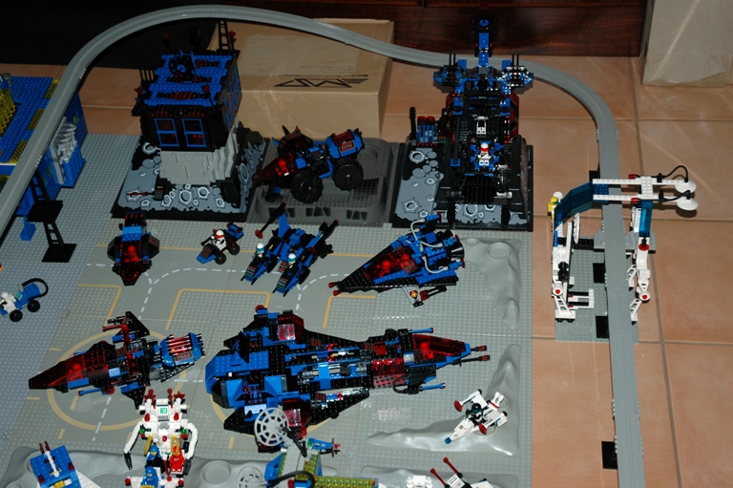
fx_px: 1160
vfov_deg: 23.7
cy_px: 244
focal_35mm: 57
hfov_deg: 35.1
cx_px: 366
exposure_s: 1/60
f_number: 4.2
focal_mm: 38
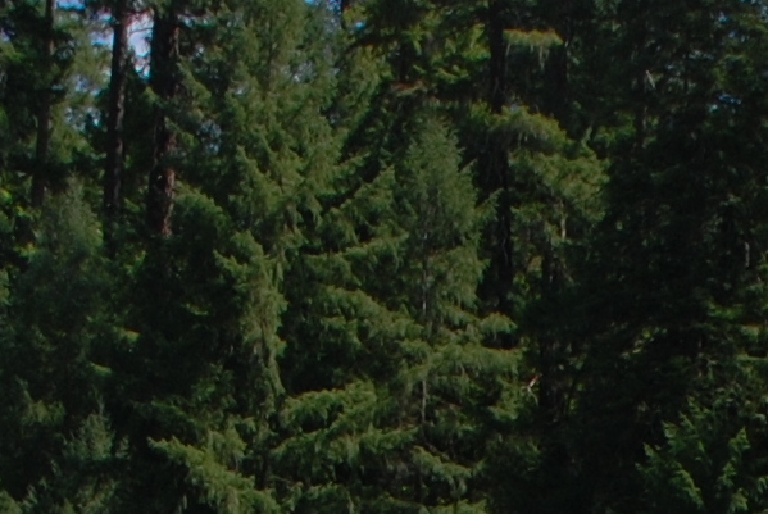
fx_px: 4144
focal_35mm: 194
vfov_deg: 6.4
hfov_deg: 10.5
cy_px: 1596
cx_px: 774
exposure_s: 1/400
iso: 100
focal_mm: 20
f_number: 4.5
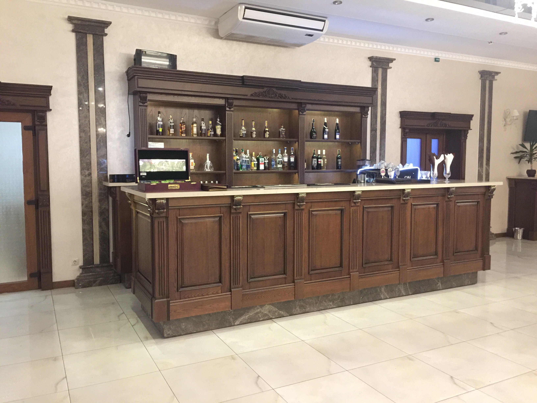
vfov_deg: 48.2
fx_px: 450
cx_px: 268
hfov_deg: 61.7
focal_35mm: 29
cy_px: 202
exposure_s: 1/8
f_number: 2.2
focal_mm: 4.15
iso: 200
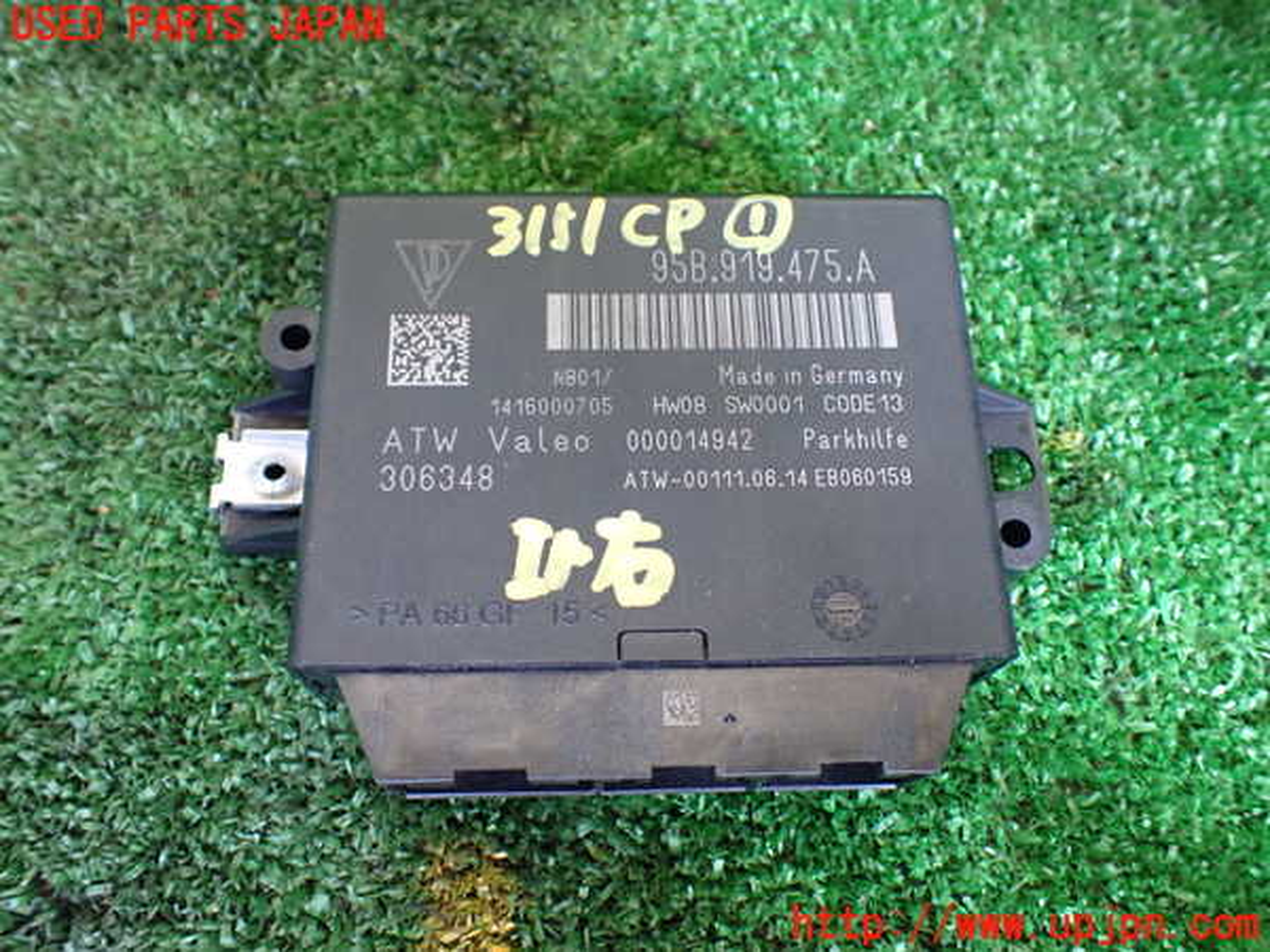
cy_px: 476
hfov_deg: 60.0
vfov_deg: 46.8
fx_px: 1101
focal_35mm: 30
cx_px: 635
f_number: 2.3
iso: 800
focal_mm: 5.4
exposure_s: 1/50
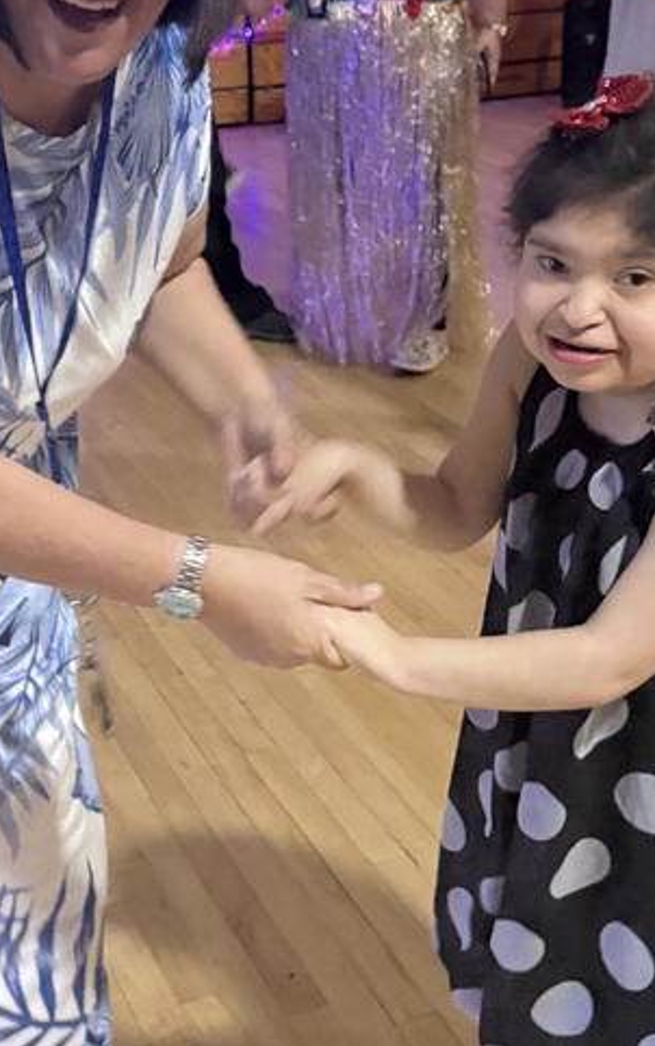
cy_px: 467
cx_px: 291
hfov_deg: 24.0
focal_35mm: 54
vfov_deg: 37.5
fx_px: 1540
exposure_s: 1/30
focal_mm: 6.76
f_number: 1.78
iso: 1600
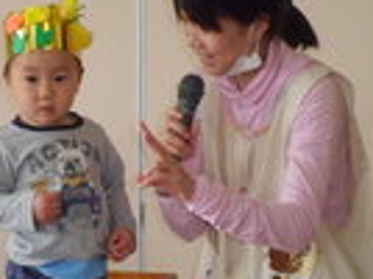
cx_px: 134
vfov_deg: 9.4
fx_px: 1689
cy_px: 151
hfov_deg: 12.6
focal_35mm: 157
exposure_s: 1/100
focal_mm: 10.7
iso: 200
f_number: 3.9
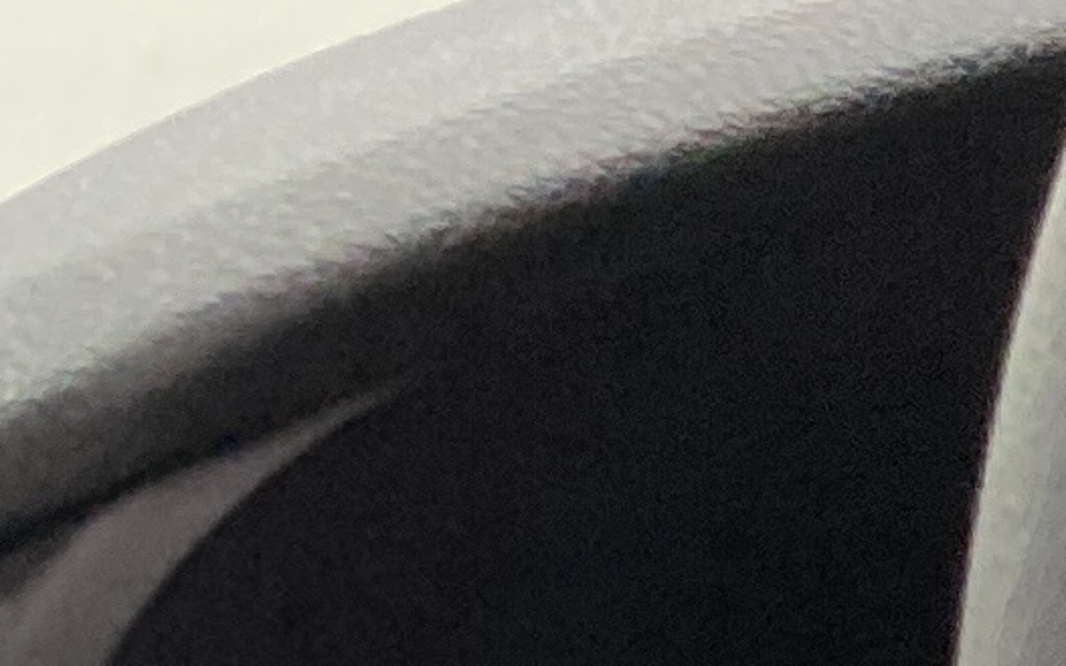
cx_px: 4060
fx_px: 6128
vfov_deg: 5.9
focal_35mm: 211
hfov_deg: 7.5
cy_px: 1832
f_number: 1.8
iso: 250
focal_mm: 4.25
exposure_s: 1/60
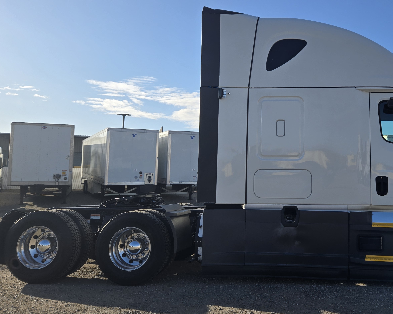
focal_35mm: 38
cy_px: 137
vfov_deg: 39.1
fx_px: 442
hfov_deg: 46.5
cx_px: 286
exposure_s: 1/1672
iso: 25
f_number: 1.8
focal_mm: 5.4
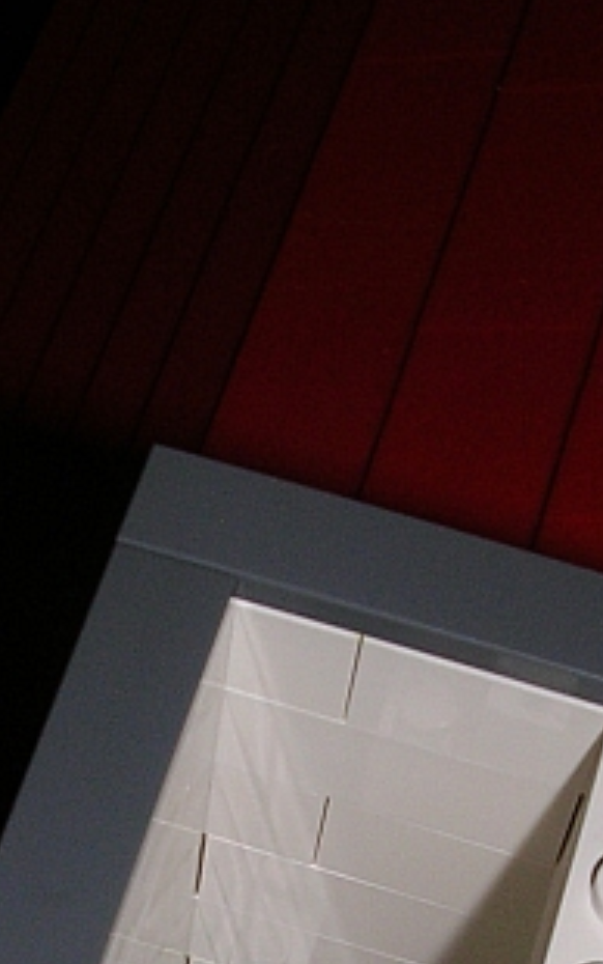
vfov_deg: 19.0
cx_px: 342
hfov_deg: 12.6
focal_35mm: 104
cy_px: 1119
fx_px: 2732
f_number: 5.6
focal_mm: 5.8
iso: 50
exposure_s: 1/60.1
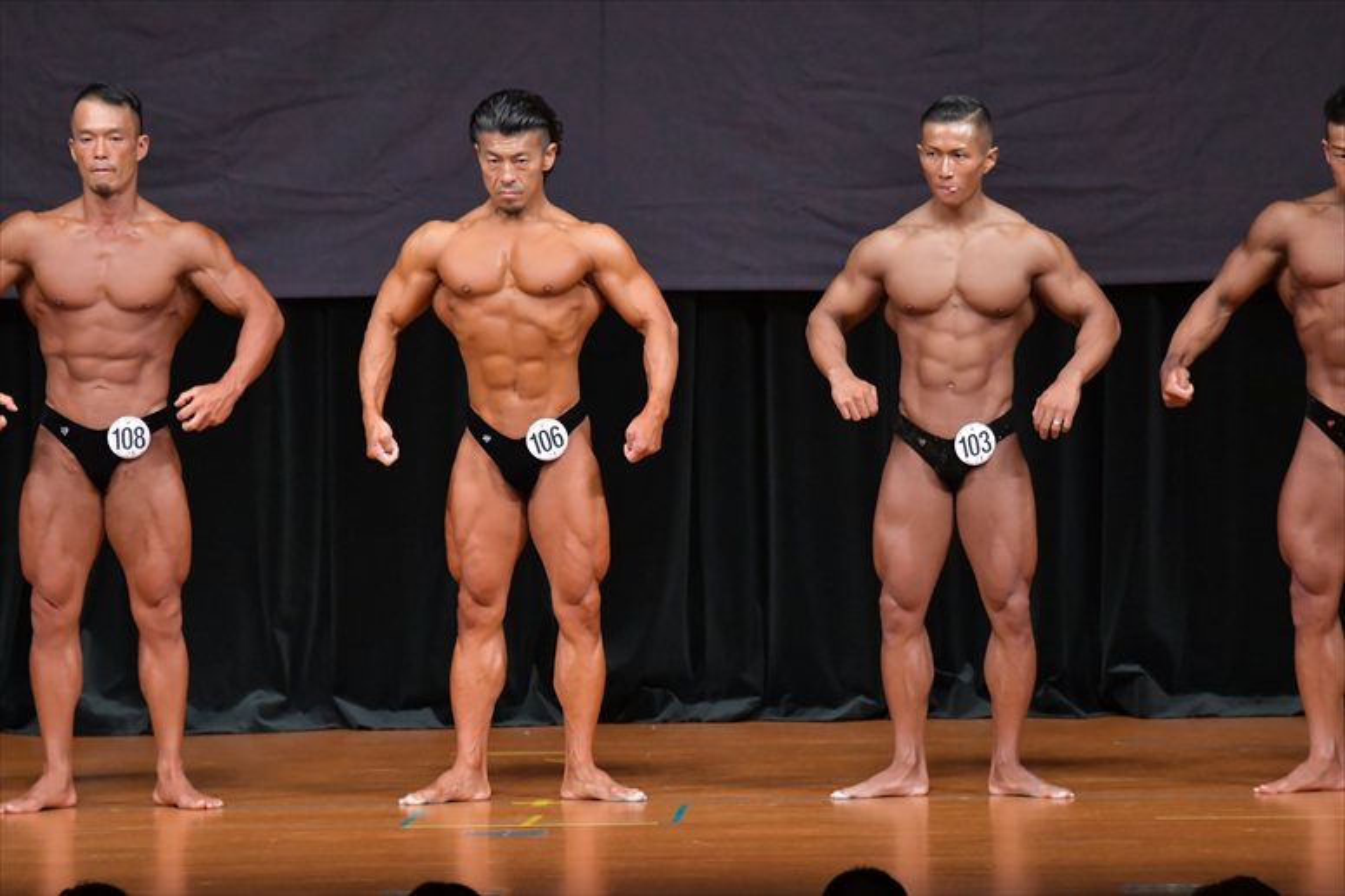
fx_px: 10083
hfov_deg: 7.6
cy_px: 448
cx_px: 672
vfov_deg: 5.1
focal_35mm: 270
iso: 5000
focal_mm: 180
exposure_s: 1/400
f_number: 5.6
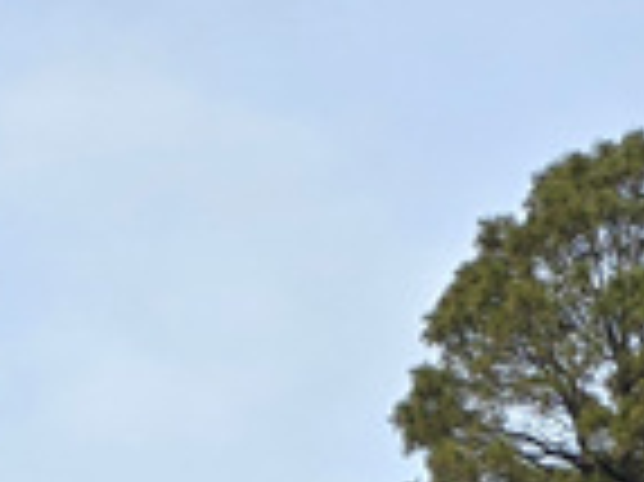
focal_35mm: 165
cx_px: 149
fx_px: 3067
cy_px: 1063
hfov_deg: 11.9
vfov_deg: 8.4
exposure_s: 1/551
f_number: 1.7
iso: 12
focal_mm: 6.3
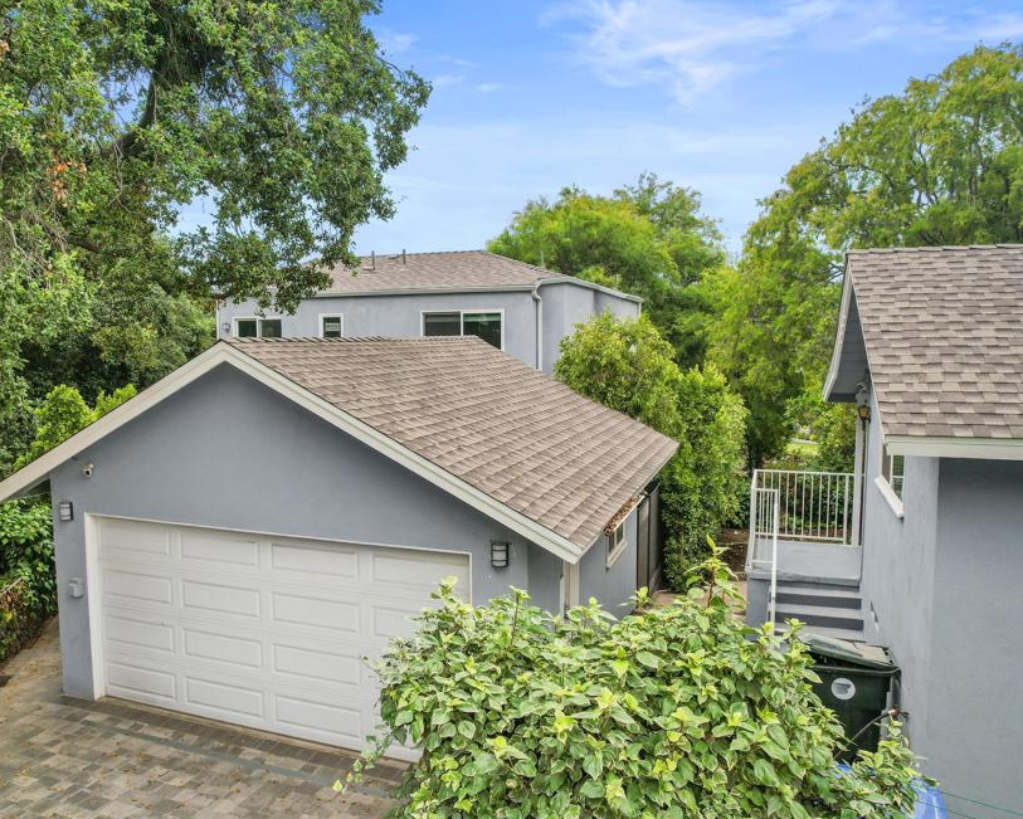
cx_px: 401
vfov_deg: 55.0
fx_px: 787
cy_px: 411
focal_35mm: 26
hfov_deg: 65.3
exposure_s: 1/1250
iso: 110
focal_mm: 8.38
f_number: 2.8
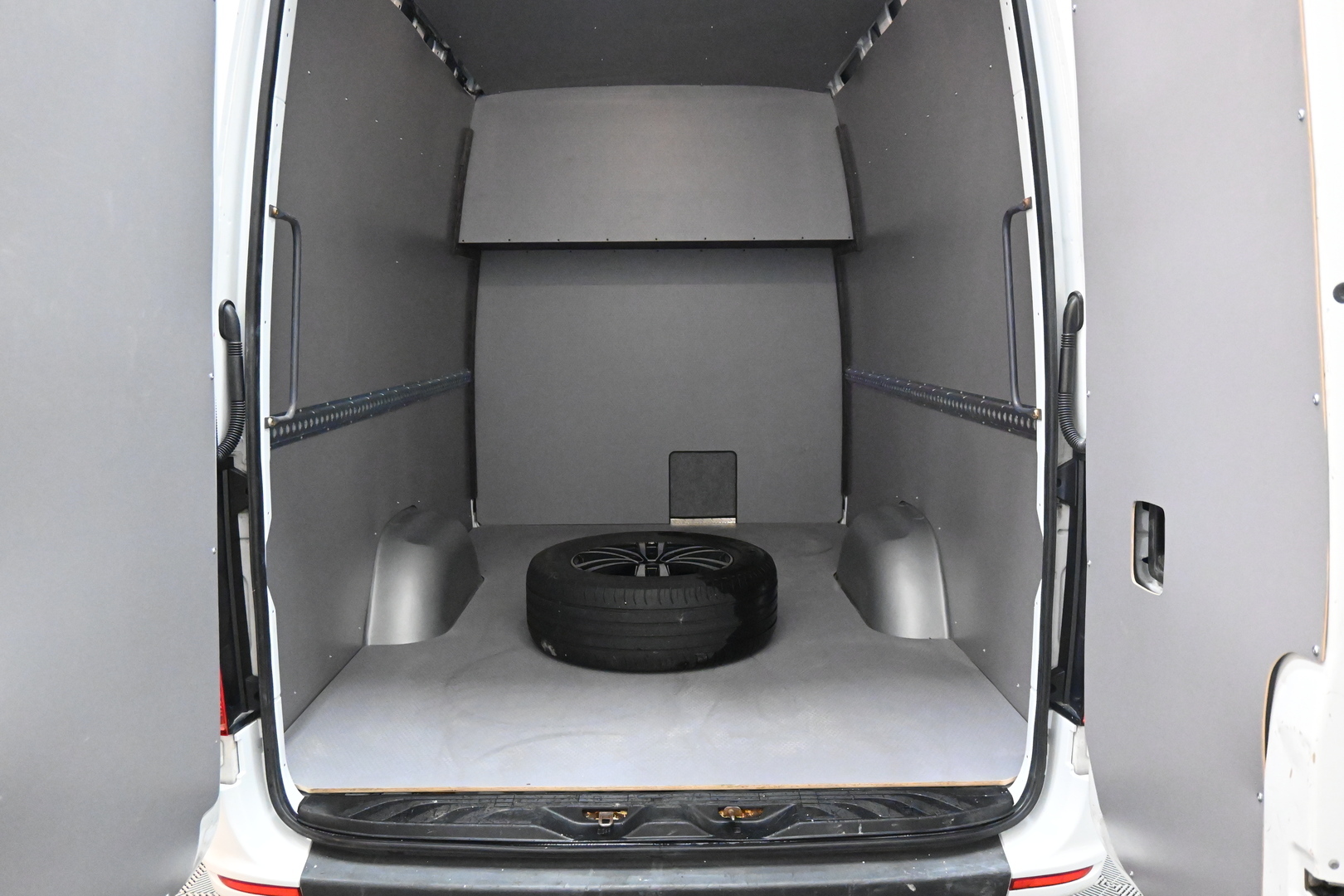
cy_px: 448
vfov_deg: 46.8
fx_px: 1036
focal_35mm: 28
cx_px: 672
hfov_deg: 65.9
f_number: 3.8
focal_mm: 18.5
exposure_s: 1/125
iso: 9000
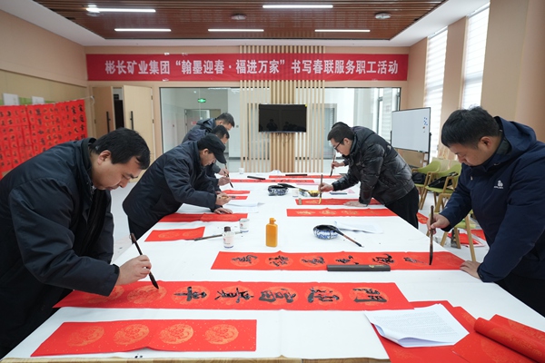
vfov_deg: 55.1
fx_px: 348
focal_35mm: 23
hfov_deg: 76.1
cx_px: 272
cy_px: 182
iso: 2500
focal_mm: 23
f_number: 3.5
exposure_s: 1/100
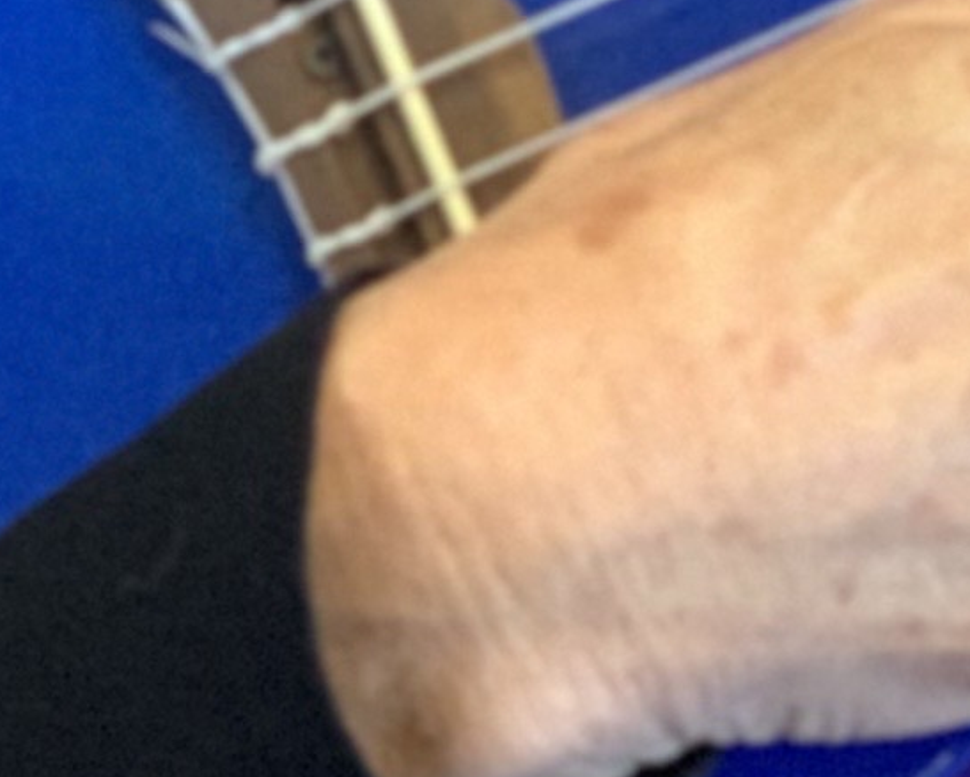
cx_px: 1208
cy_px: -1531
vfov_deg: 4.0
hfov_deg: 5.1
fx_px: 10741
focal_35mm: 374
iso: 160
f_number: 2.4
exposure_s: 1/50
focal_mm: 6
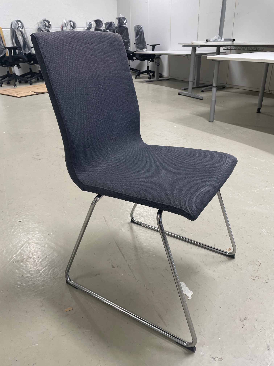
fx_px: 274
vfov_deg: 67.3
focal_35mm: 26
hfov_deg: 53.1
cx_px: 137
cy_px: 183
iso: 125
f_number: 1.6
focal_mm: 4.2
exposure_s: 1/100
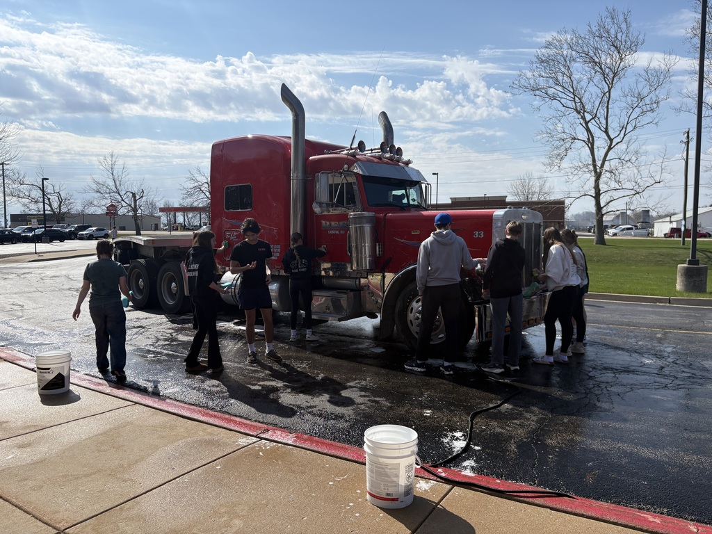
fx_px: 535
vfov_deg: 53.1
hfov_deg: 67.3
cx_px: 356
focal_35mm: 26
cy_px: 267
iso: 50
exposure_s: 1/7813
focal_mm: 5.96
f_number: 1.6
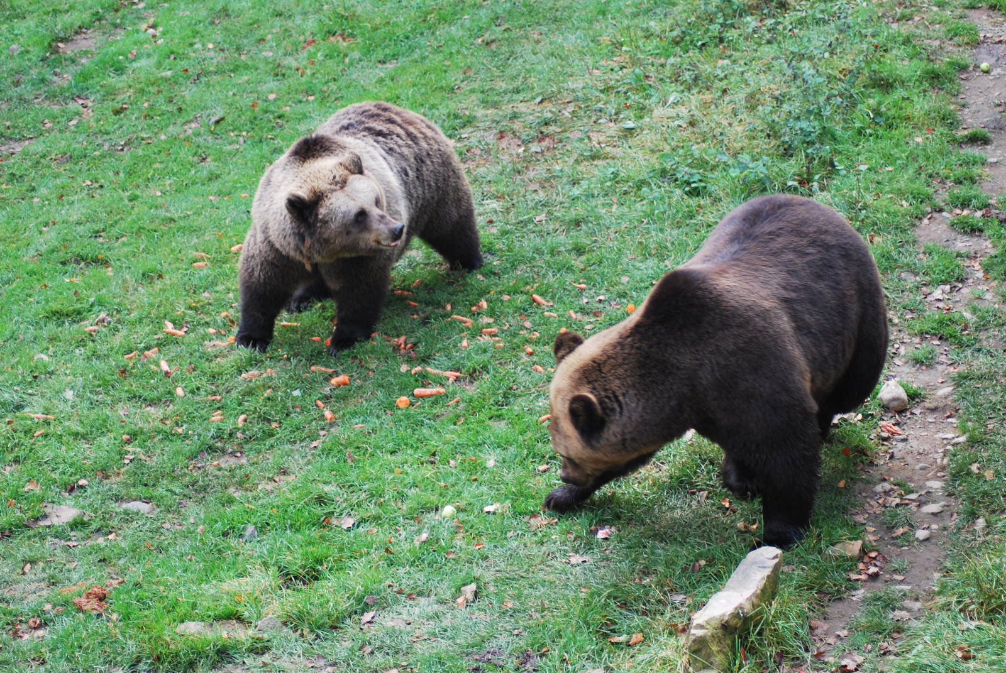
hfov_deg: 19.4
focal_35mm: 105
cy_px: 336
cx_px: 503
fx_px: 2938
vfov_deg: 13.1
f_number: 4
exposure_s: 1/125
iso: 250
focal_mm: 70
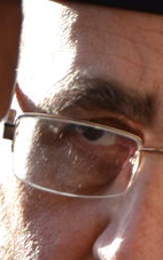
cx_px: 195
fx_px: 4425
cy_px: 278
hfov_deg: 2.1
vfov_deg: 3.4
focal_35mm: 623
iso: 100
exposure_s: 1/160
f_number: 5.6
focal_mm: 66
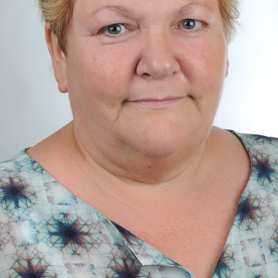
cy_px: 104
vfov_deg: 14.8
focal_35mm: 118
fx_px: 1072
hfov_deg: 14.8
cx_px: 163
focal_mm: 50
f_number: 11
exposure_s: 1/60
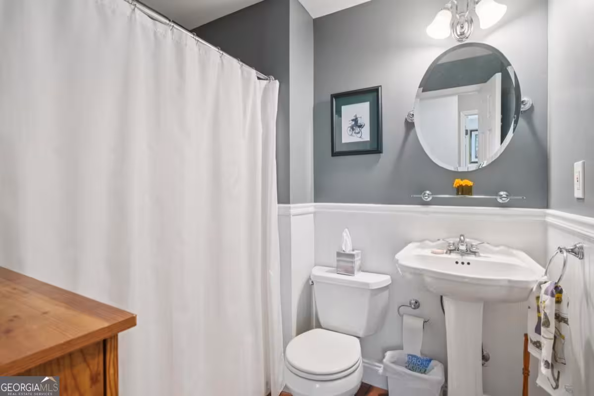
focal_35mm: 16
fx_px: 264
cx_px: 297
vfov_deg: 73.7
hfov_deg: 96.7
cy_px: 198
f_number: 8
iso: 400
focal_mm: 16
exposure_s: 1/2.5
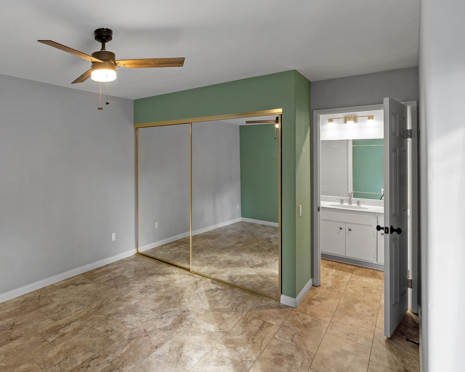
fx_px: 275
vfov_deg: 67.8
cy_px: 161
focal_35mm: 20
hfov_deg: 74.6
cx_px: 116
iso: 320
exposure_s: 1/40
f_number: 5.6
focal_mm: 12
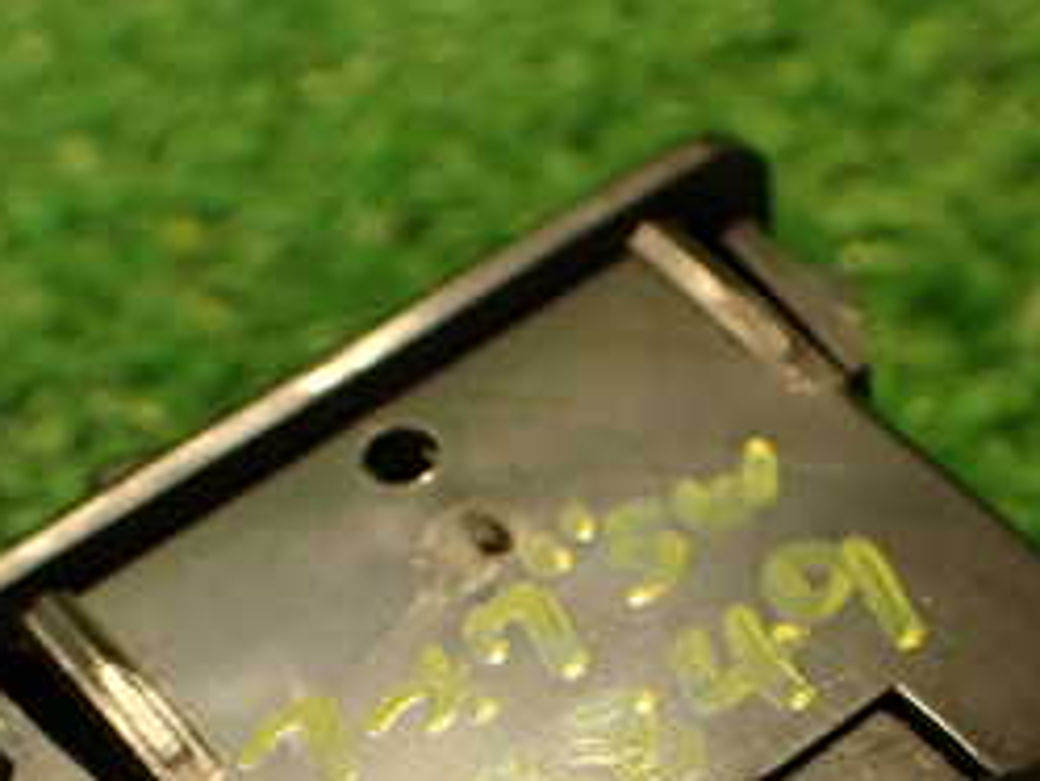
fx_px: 2314
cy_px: 835
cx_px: 627
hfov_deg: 25.3
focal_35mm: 77
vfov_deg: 18.5
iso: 250
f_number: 2.4
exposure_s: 1/30
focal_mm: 5.79
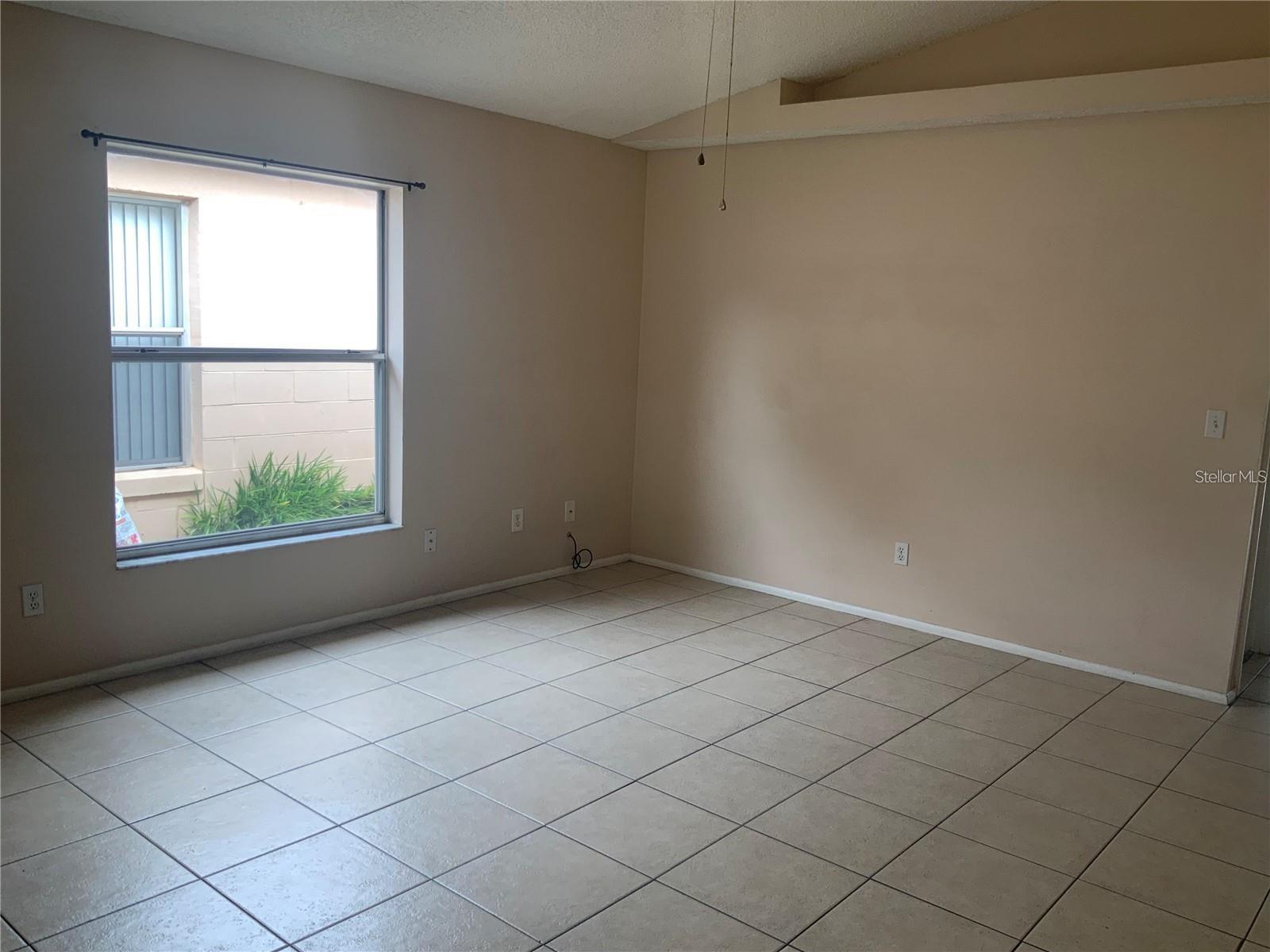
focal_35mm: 29
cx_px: 635
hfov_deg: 61.7
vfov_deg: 48.2
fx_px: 1064
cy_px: 476
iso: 32
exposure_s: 1/120
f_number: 1.8
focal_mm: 3
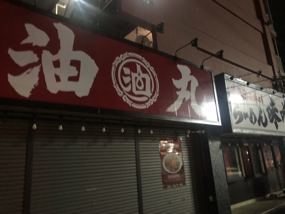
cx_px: 142
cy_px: 107
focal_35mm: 28
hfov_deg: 63.4
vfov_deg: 49.7
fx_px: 231
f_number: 1.8
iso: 250
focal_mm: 4
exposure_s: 1/4
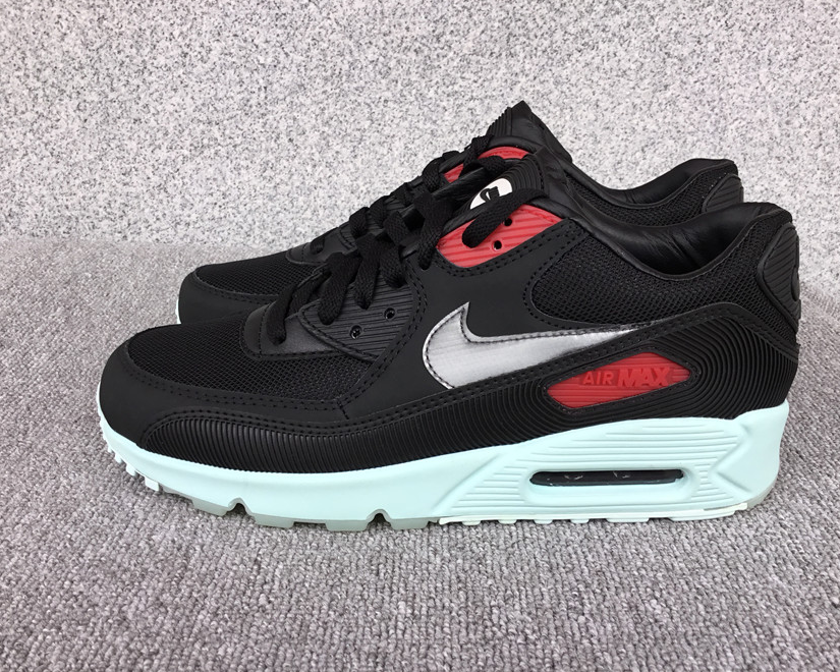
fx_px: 820
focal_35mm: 33
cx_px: 441
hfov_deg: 54.2
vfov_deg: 44.5
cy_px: 333
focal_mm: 3.3
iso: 25
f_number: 2.4
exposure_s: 1/170
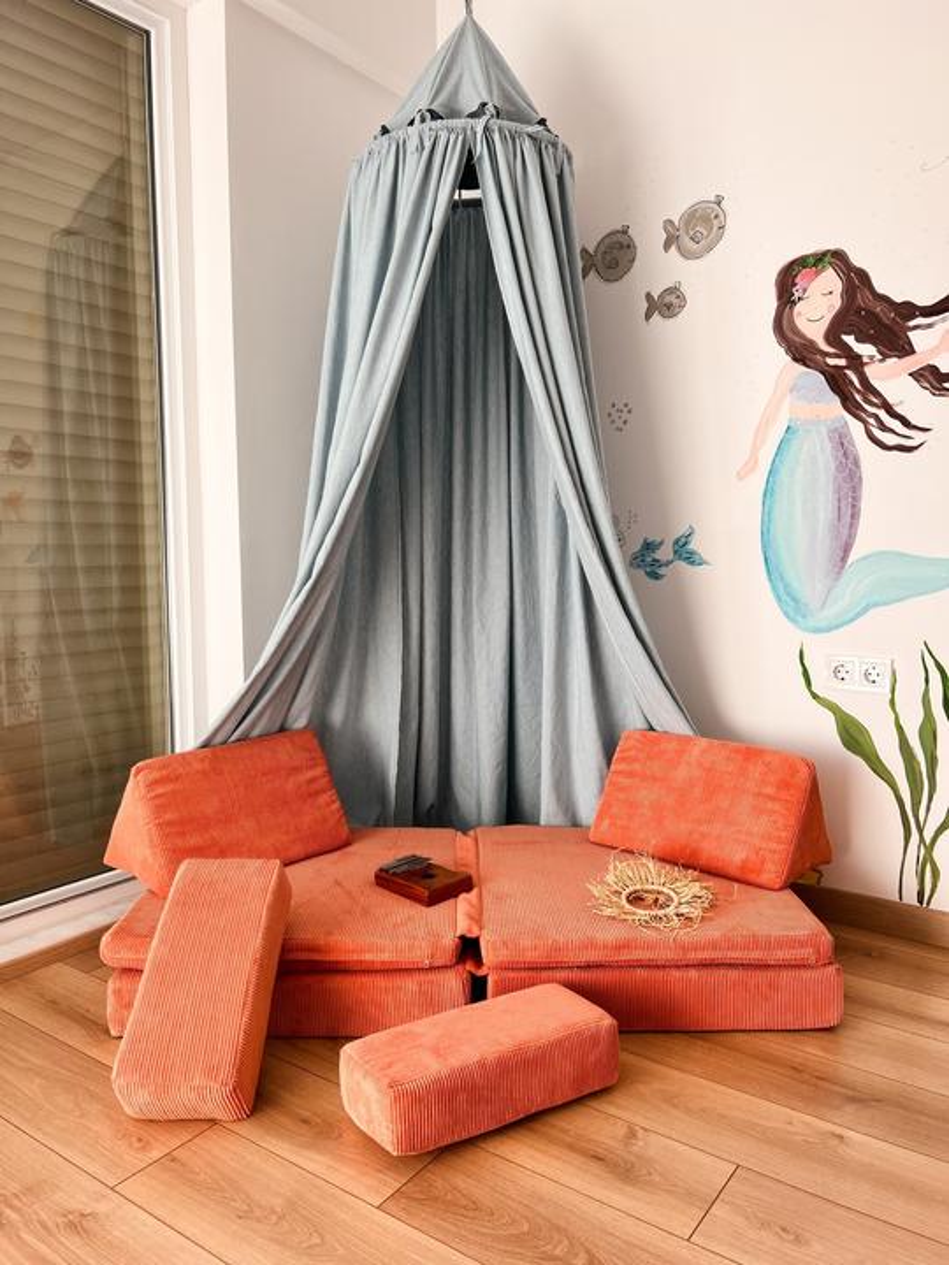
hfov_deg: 53.1
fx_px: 950
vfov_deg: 67.3
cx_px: 474
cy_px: 632
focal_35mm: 26
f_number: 1.5
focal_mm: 5.7
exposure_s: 1/250
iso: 40
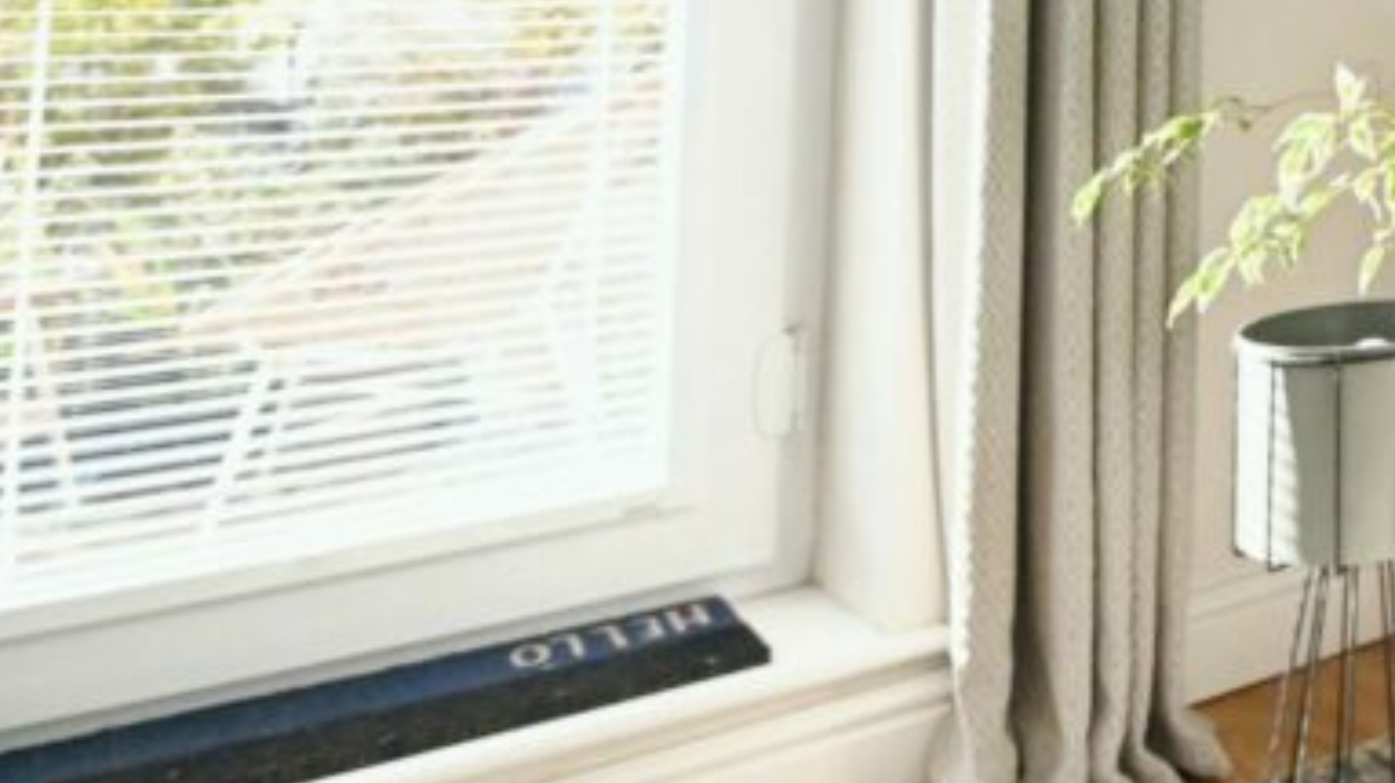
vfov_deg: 25.0
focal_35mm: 42
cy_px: -195
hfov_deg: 35.3
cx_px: 1763
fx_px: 1553
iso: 6400
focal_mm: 15
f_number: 2.8
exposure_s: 1/8000
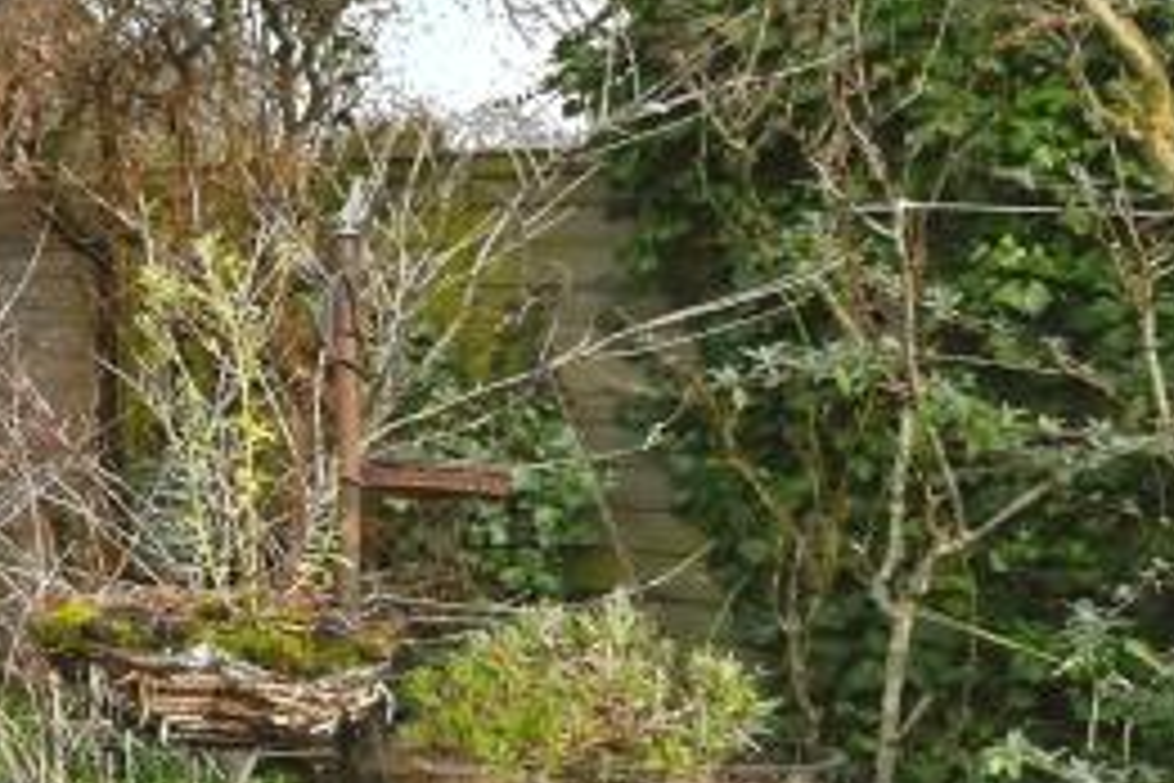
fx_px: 1858
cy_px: 477
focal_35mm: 57
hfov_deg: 21.0
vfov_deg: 23.7
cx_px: -1021
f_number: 8
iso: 320
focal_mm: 14.5
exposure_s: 1/320
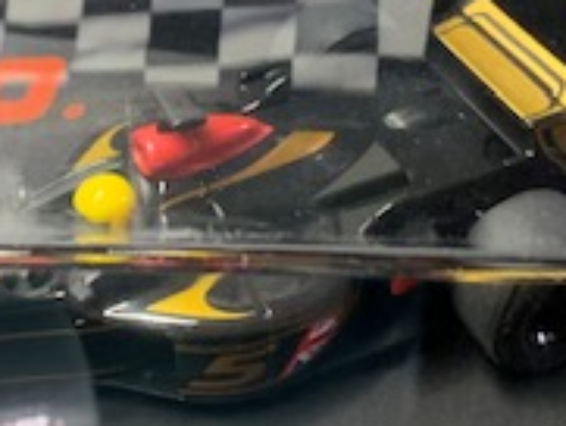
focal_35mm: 92
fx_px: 1505
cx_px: 166
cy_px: 94
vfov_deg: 16.0
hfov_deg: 21.2
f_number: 1.8
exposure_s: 1/25
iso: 400
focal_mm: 4.25
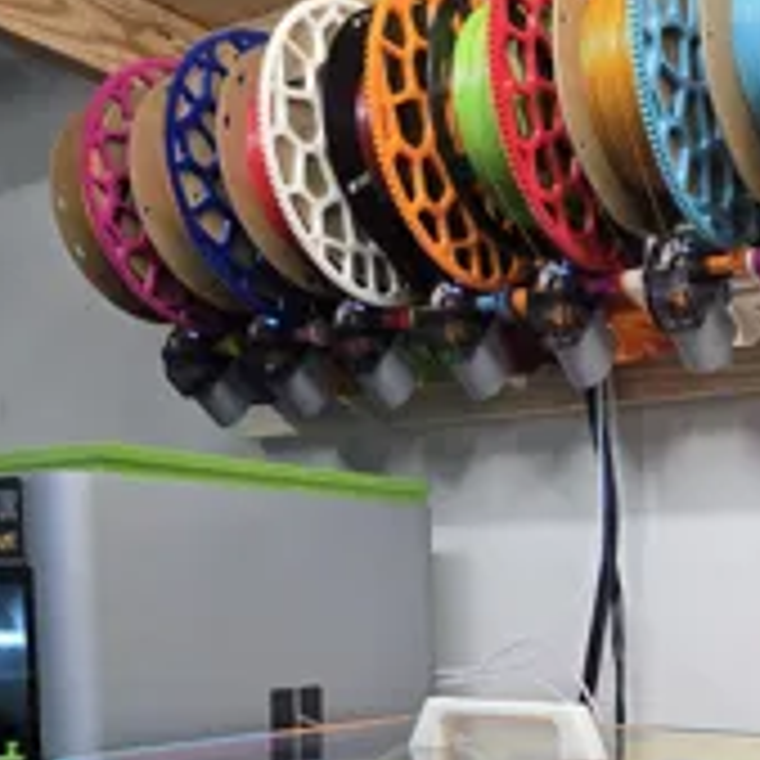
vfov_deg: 33.4
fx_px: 1192
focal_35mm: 48
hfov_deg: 34.2
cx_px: 616
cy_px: 688
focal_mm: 6.3
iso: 160
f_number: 1.7
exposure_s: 1/120
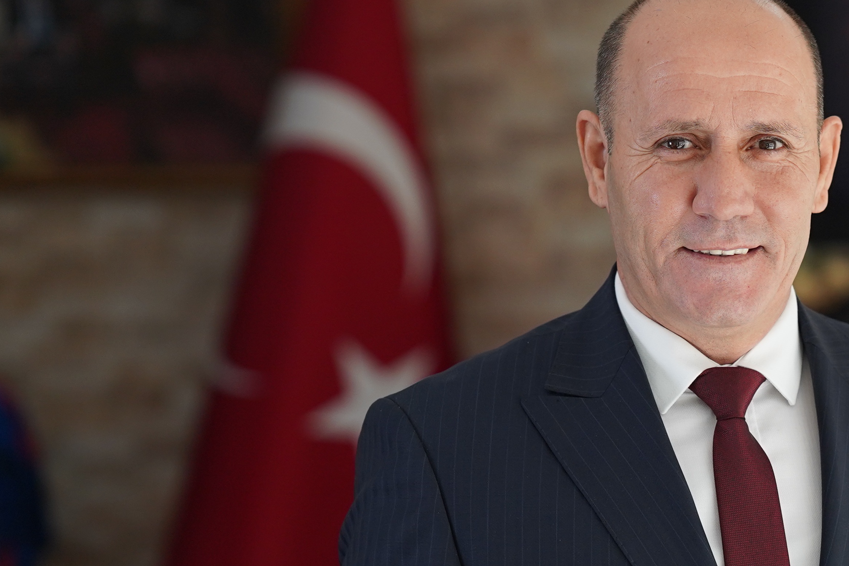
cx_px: 909
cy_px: 305
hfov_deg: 9.3
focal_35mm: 220
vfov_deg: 6.2
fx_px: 5188
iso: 400
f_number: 2
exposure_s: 1/800
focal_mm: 85
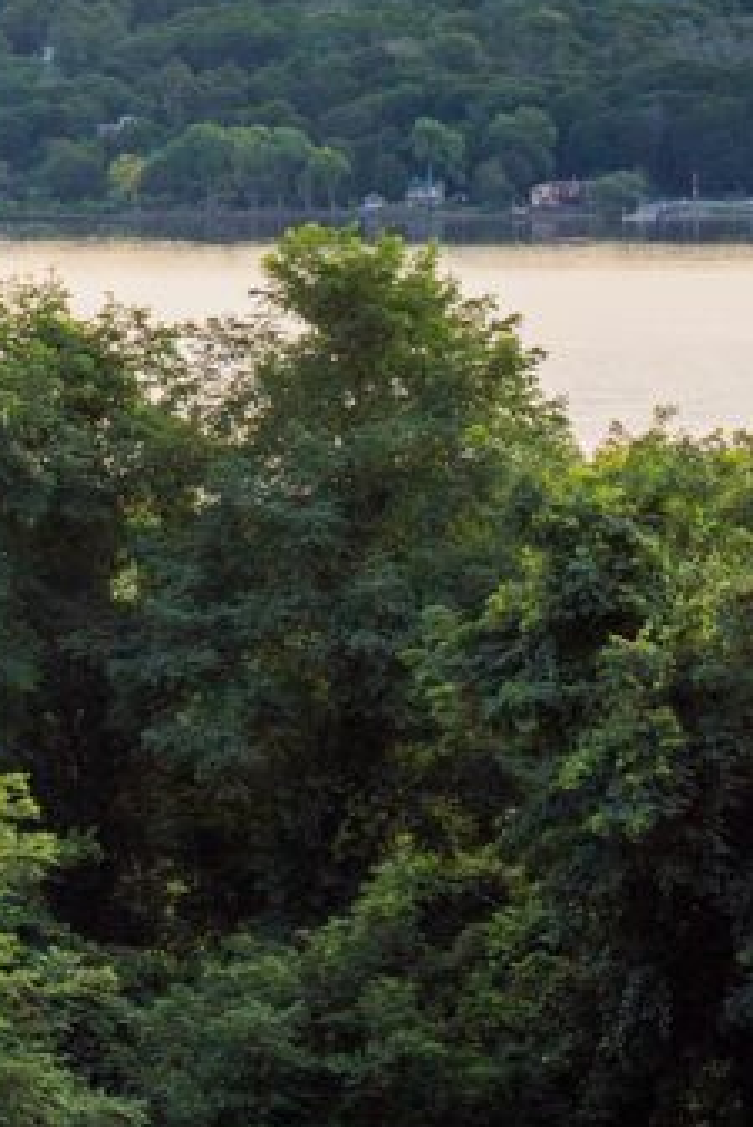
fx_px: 4764
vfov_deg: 13.1
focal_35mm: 152
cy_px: -227
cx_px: -243
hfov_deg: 8.9
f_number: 9
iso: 500
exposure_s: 1/200
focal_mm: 50
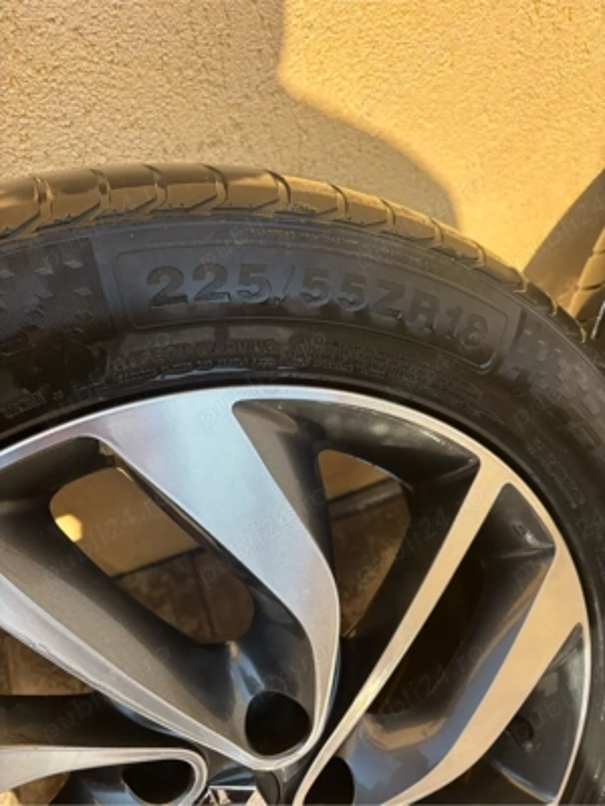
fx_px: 606
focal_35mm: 26
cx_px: 302
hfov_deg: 53.1
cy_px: 403
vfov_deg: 67.3
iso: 50
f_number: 1.6
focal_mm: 5.96
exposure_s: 1/1178
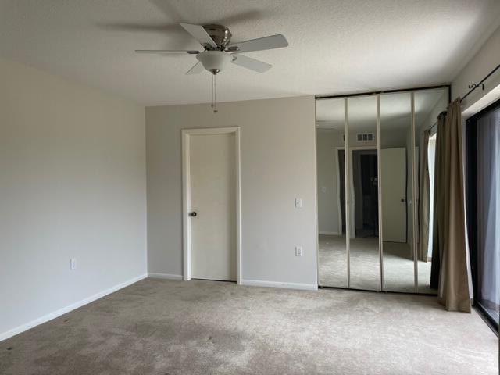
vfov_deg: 53.1
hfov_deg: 67.3
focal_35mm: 26
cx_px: 250
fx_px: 376
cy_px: 188
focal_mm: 4.2
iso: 32
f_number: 1.6
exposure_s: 1/121
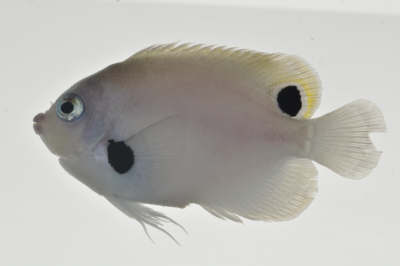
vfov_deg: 8.7
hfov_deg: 13.1
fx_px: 1748
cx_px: 200
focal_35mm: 158
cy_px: 133
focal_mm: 105
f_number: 25
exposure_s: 1/60
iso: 200
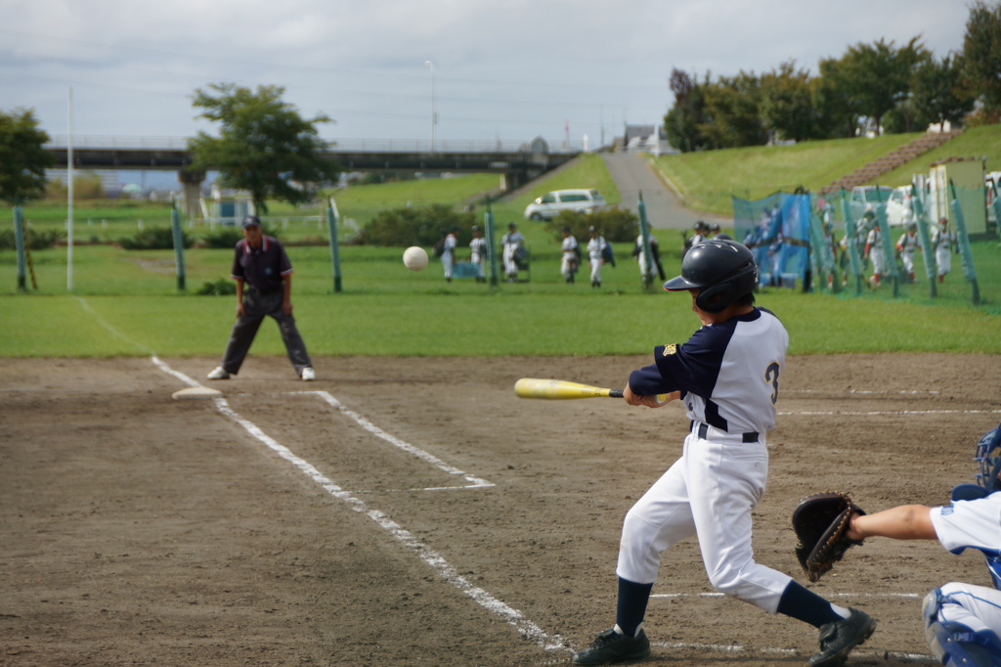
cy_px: 334
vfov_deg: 8.7
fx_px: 4378
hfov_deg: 13.0
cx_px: 500
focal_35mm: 158
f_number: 5.6
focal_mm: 105
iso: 125
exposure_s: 1/1000
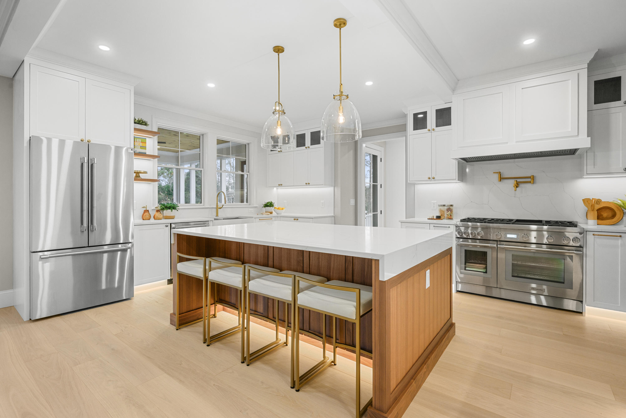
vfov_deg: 72.1
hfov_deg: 95.0
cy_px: 209
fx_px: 287
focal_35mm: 16
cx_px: 313
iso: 640
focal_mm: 16.5
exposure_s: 1/80
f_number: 8
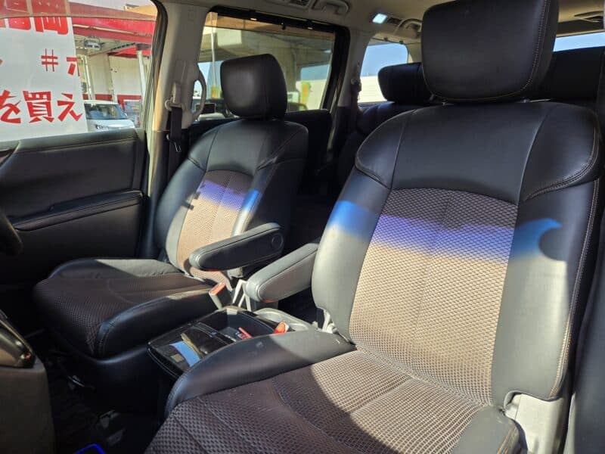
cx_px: 302
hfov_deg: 73.9
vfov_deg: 58.9
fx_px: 402
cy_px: 227
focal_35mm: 23
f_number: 1.8
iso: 32
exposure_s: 1/180
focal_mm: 5.4
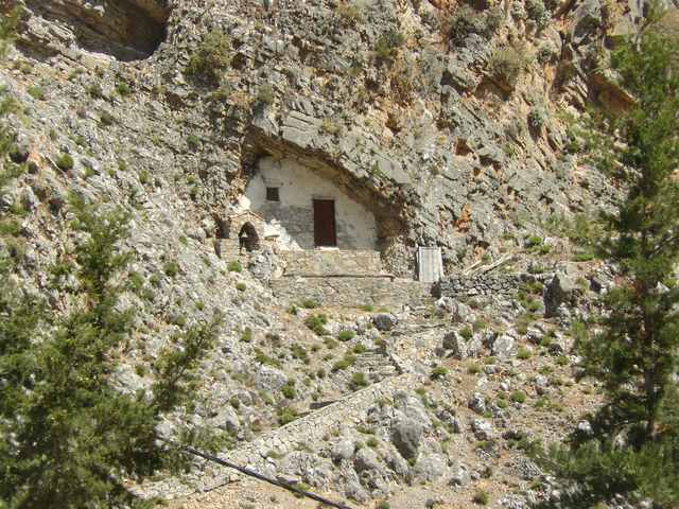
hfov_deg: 7.0
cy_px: 254
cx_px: 340
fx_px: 5531
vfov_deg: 5.3
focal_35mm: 282
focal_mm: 47
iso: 100
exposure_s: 1/320
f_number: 5.6
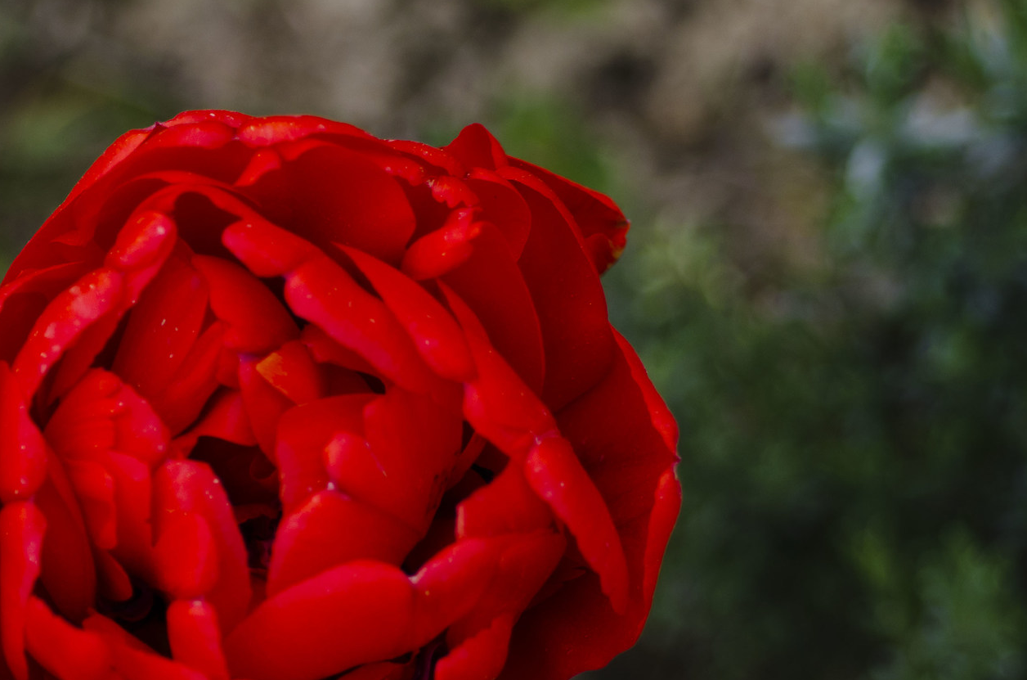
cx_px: 388
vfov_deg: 7.9
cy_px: 359
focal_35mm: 172
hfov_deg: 12.0
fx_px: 4895
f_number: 3.5
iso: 320
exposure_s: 1/200
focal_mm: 60
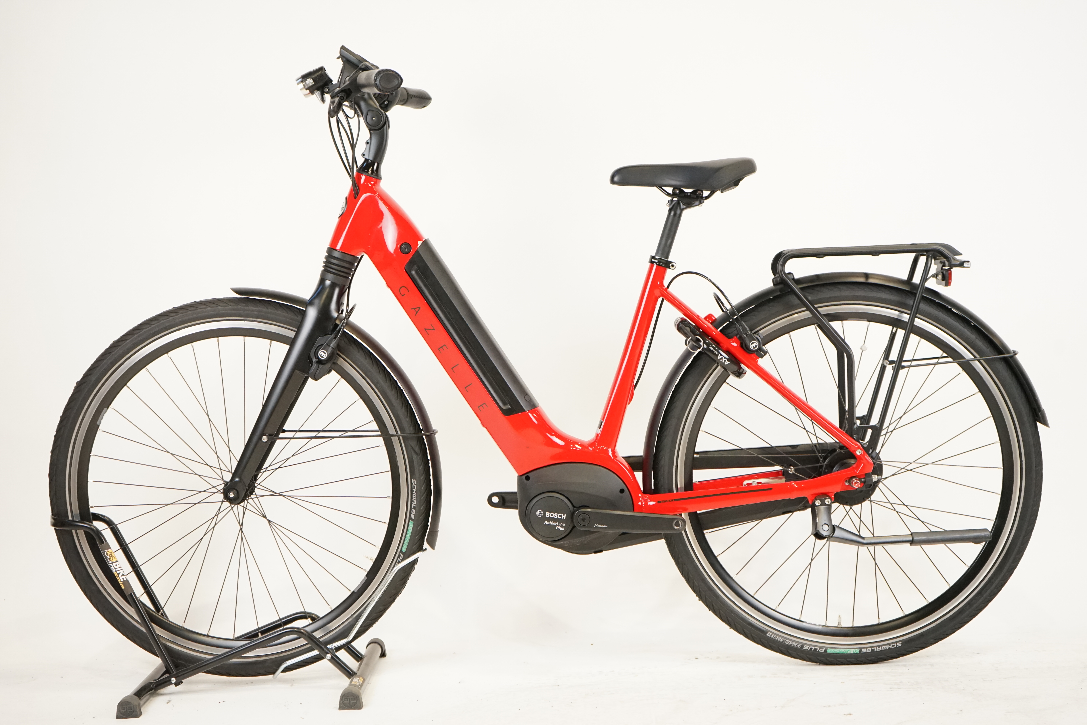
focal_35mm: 53
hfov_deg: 37.5
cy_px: 362
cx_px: 544
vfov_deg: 25.5
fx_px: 1600
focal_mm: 53
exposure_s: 1/200
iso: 3200
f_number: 5.6
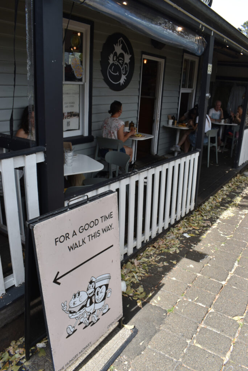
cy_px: 186
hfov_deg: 47.9
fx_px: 279
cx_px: 124
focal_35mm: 27
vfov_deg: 67.4
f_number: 8
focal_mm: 18
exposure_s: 1/250
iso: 250
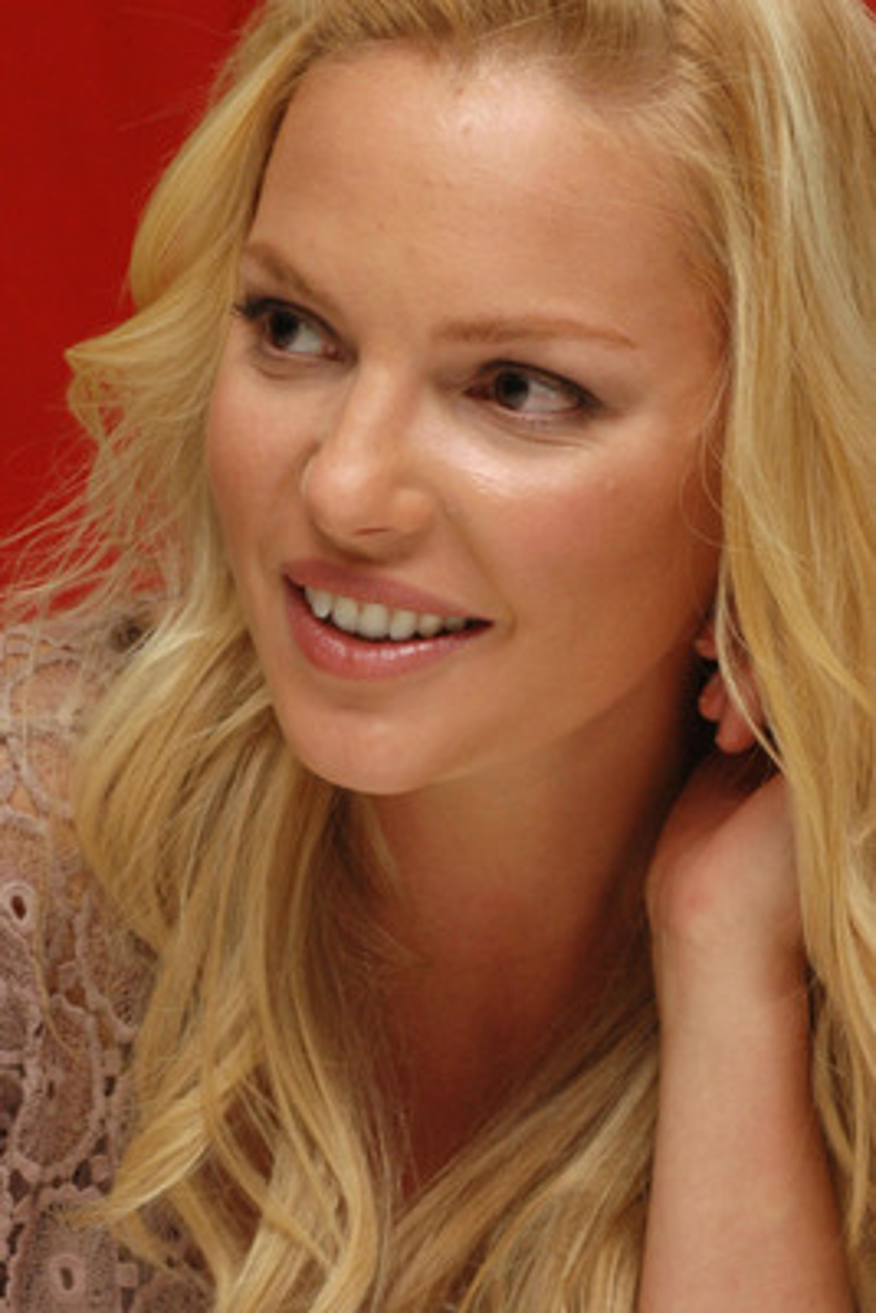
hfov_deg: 11.4
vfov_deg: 17.1
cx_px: 438
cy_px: 656
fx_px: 4376
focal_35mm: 120
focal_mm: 80
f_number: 11
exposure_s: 1/320
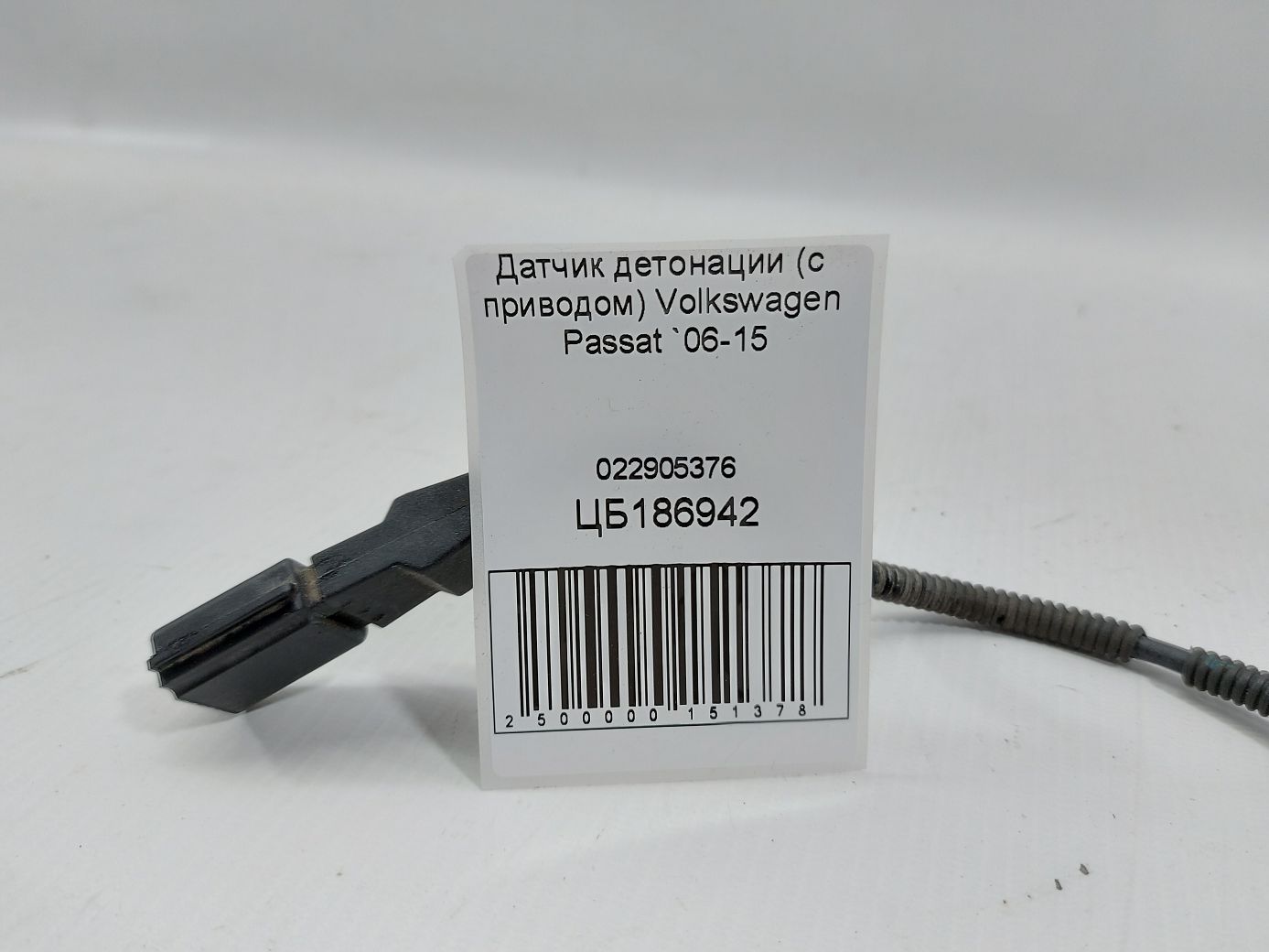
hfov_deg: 71.6
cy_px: 476
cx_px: 634
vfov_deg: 56.8
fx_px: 880
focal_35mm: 24
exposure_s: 1/50
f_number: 1.8
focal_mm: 5.23
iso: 64
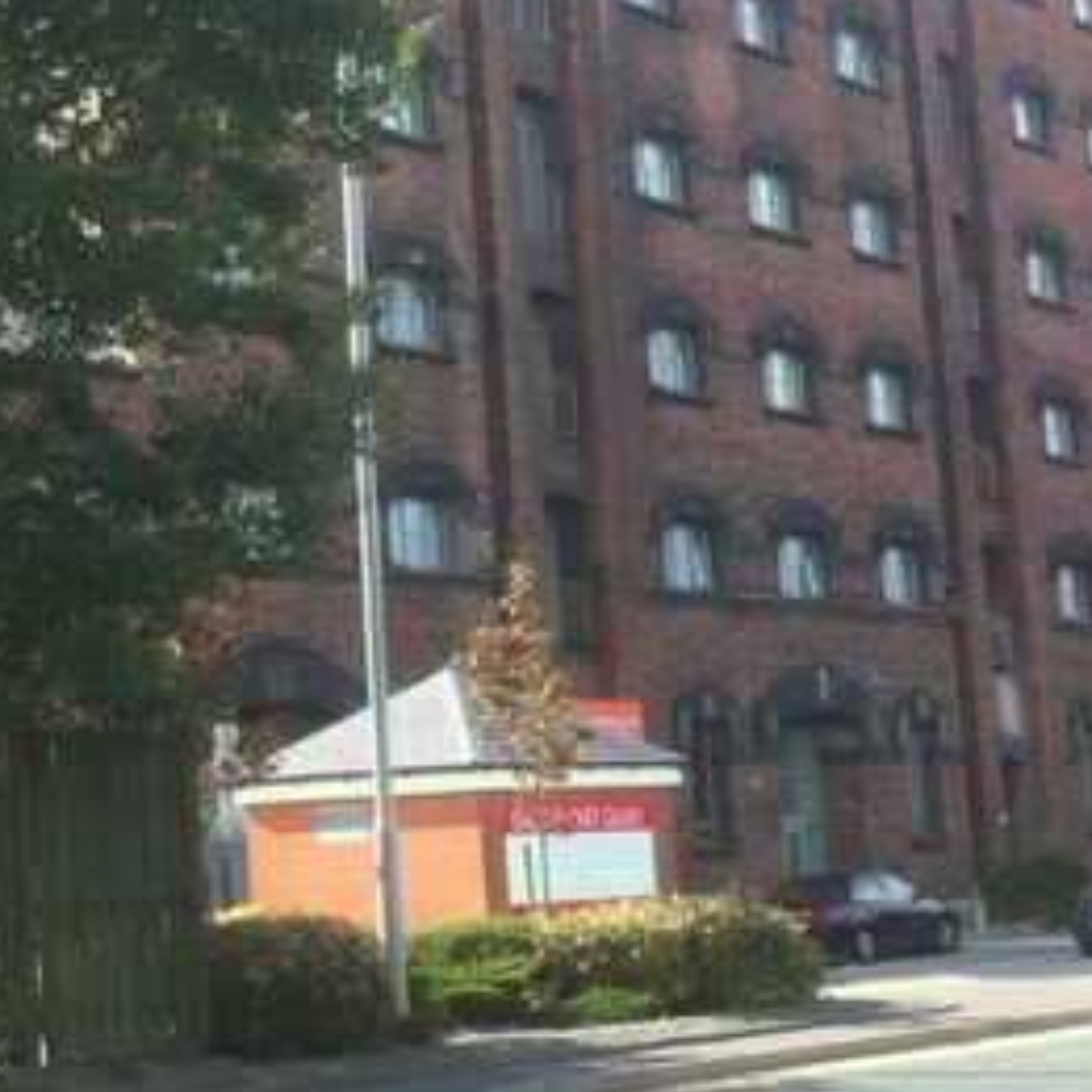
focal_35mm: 83
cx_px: 301
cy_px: 387
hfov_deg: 20.8
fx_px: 2962
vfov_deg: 20.8
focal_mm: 3.85
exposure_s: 1/374
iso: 80
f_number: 2.8
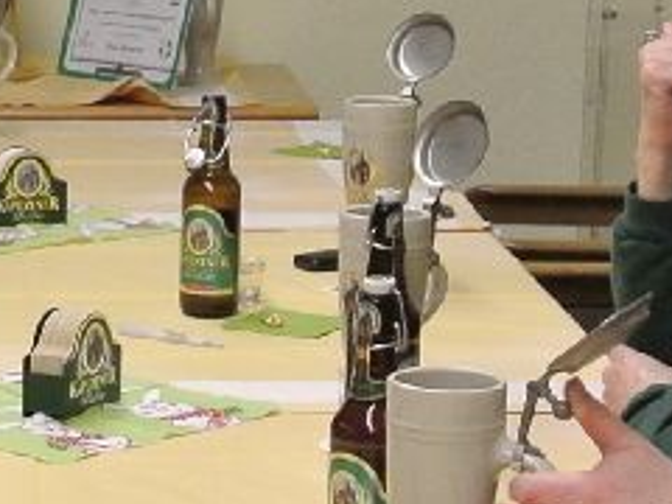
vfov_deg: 9.4
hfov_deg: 12.4
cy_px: 566
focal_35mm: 156
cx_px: -134
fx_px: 3028
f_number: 3.5
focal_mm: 10
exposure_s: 1/30
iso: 560
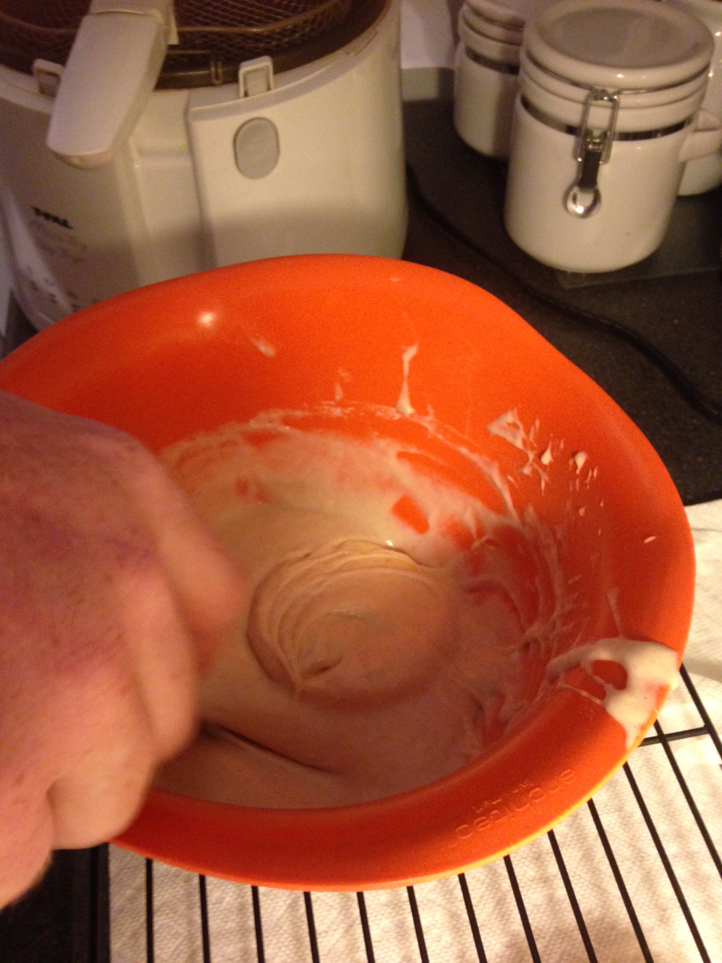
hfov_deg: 42.9
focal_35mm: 33
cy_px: 482
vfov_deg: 55.4
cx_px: 361
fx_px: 918
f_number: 2.4
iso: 320
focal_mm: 4.12
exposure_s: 1/20
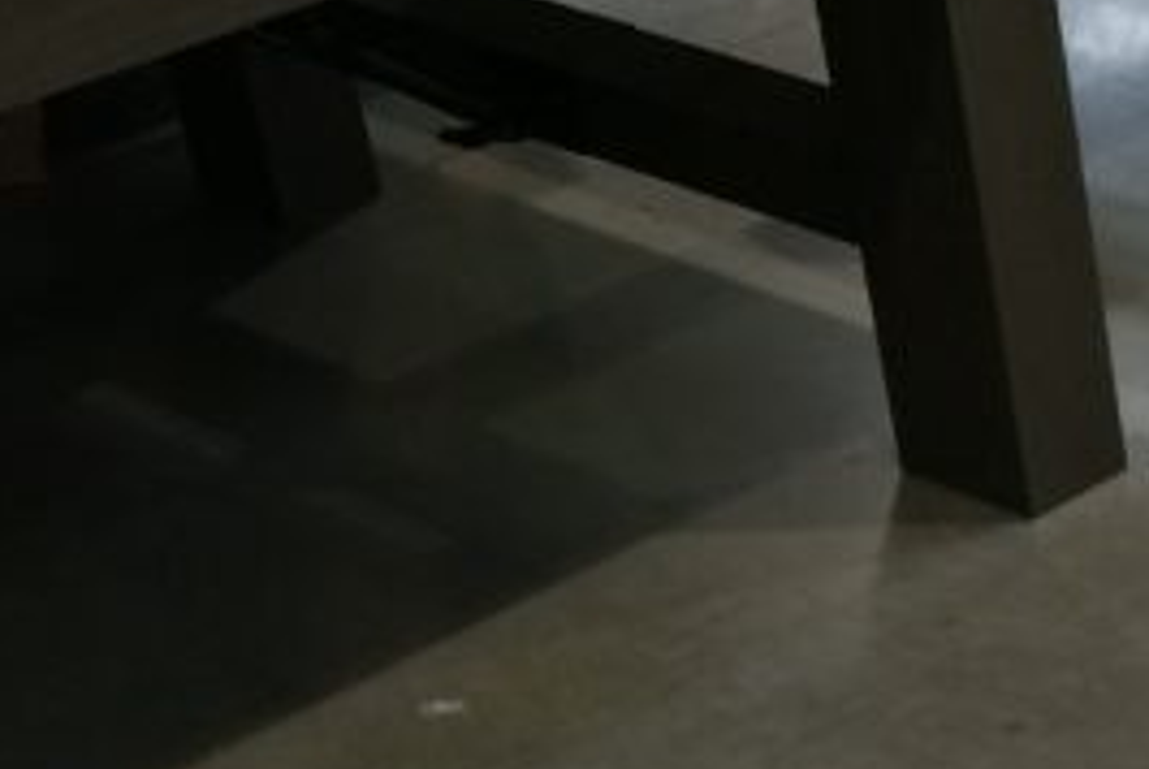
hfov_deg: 17.1
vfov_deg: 11.6
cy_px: -138
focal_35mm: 116
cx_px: -91
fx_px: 3706
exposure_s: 1/30
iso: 80
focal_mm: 4.15
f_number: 2.2
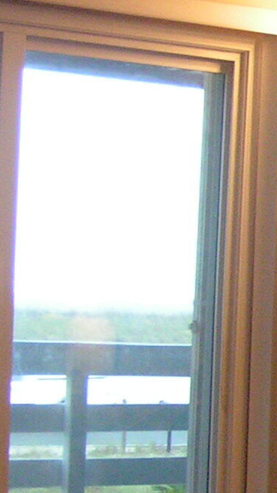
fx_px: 1868
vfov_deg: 15.0
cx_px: 704
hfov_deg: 7.8
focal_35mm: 143
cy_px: 319
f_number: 2.8
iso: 200
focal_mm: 6.3
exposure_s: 1/30
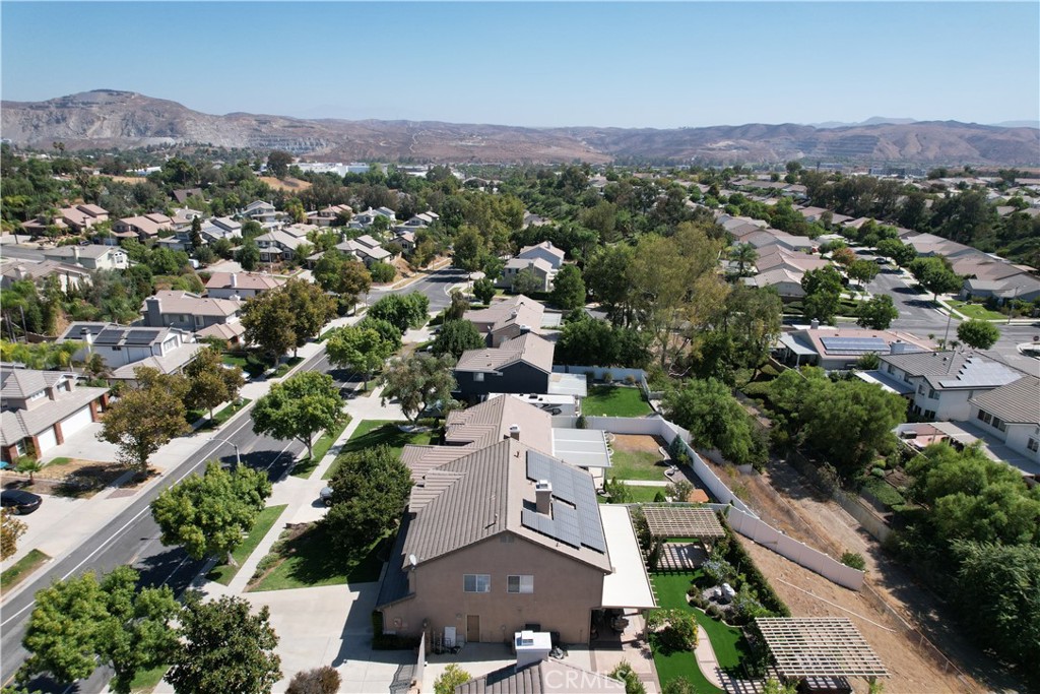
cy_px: 347
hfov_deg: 78.6
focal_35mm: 22
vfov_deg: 57.2
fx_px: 636
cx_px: 520
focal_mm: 8.38
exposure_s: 1/2000
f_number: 2.8
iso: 120
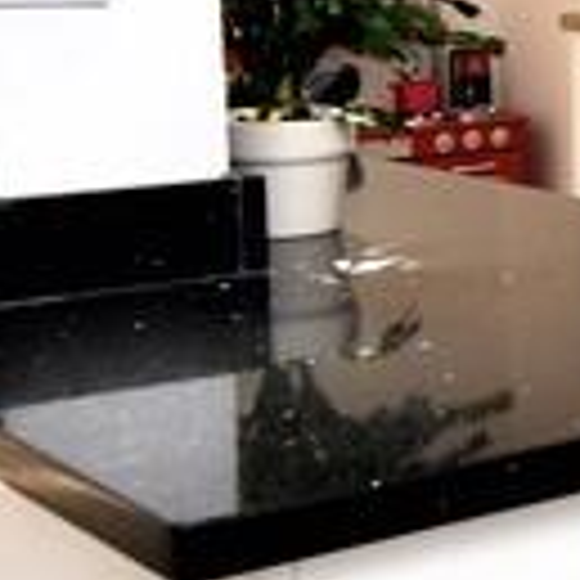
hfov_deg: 14.5
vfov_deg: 16.9
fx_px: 1915
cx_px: 1142
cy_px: 38
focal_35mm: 101
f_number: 5.6
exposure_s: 1/125
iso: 100
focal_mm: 10
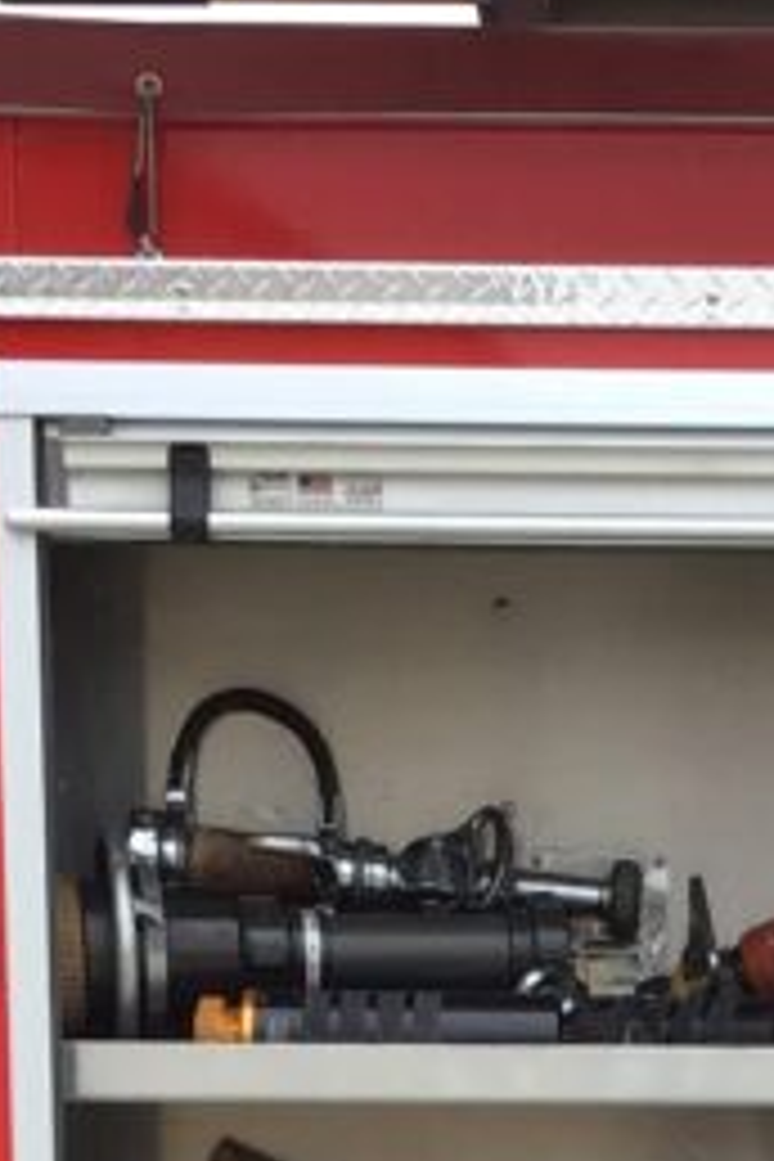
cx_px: 855
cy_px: 1768
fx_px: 4708
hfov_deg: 9.3
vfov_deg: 13.2
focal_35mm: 146
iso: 32
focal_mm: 3.3
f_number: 2.4
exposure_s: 1/100
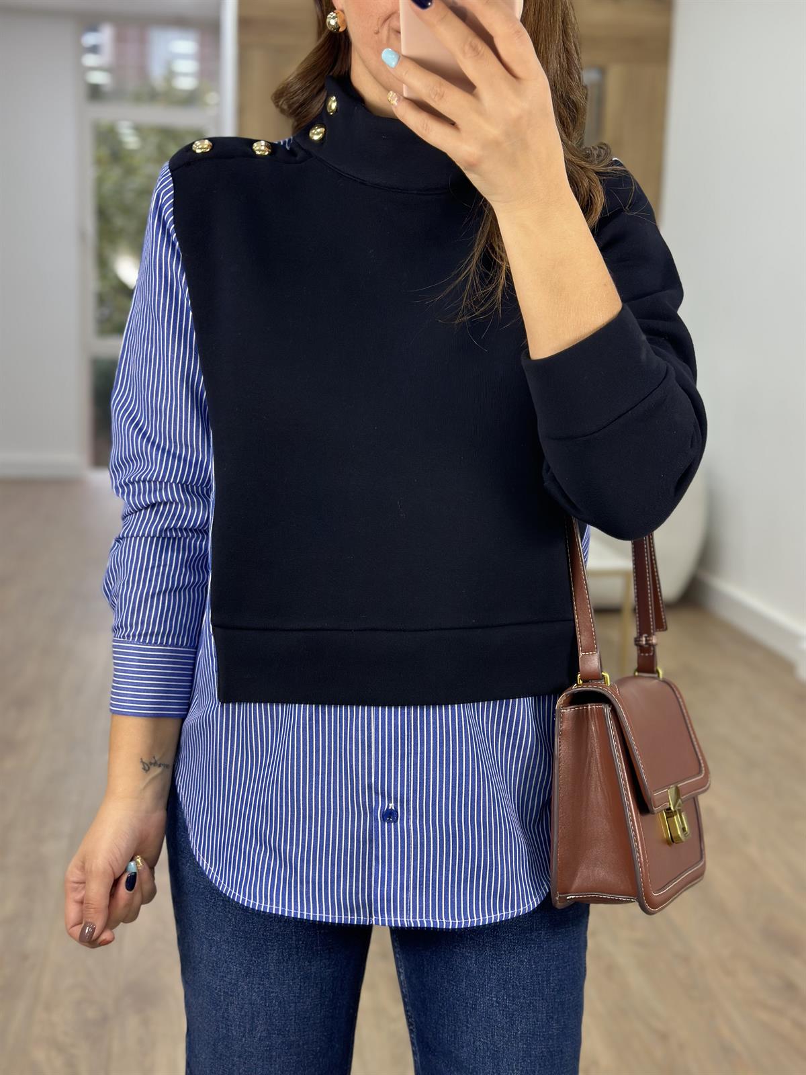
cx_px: 403
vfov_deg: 39.7
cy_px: 538
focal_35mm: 48
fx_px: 1490
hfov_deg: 30.3
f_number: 1.78
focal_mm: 6.86
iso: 100
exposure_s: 1/100
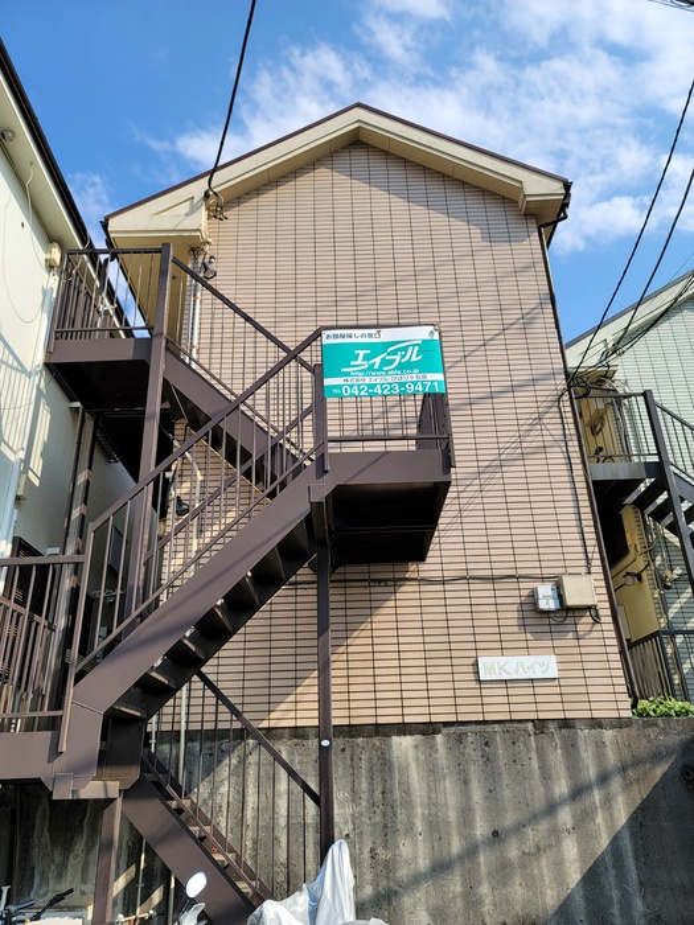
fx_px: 668
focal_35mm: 25
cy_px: 462
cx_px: 347
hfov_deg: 54.9
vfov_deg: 69.4
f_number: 1.8
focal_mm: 7
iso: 20
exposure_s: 1/800
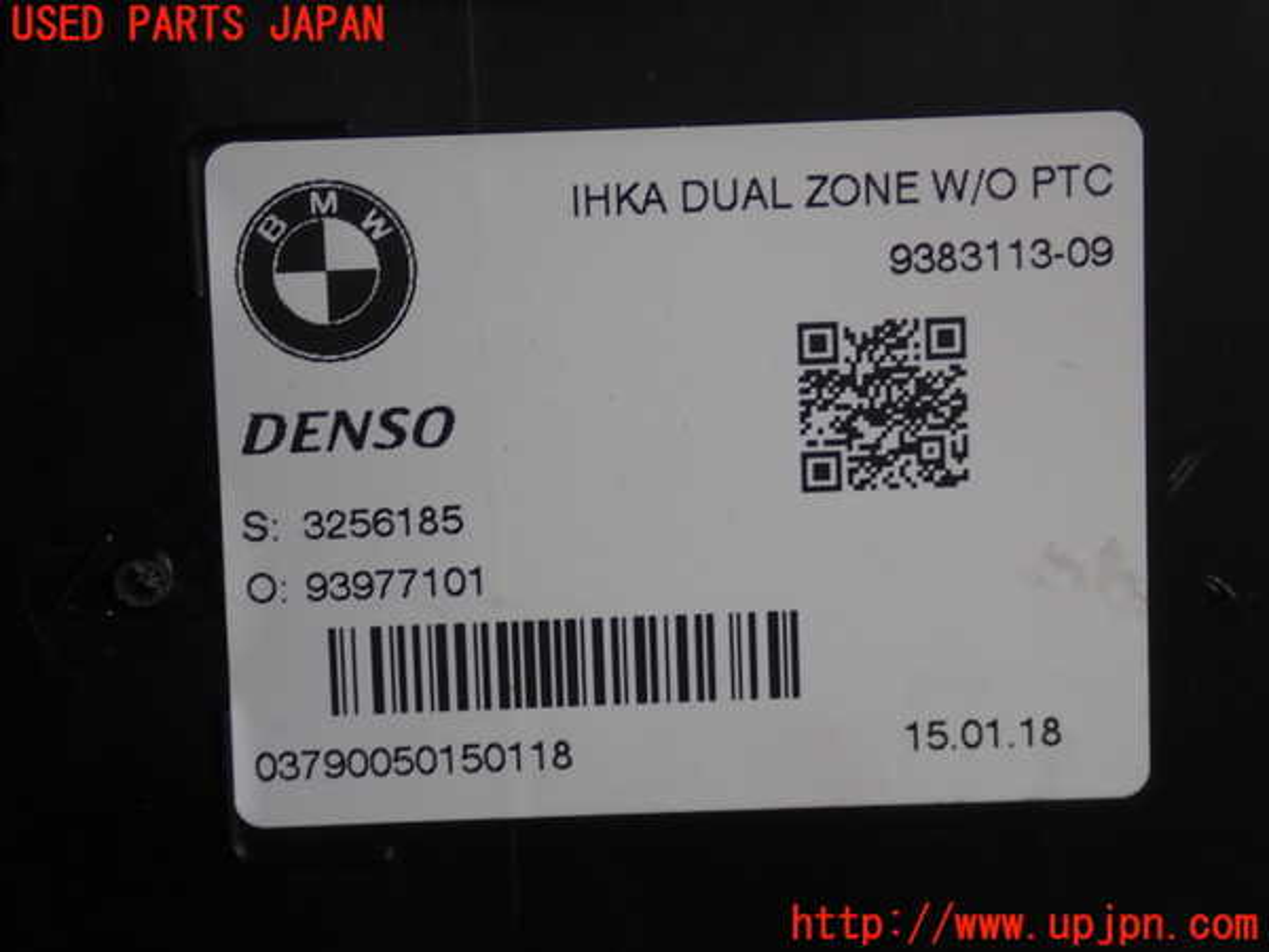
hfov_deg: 29.0
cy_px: 476
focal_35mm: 67
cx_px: 634
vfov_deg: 21.9
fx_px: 2456
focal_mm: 11.88
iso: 125
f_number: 3.8
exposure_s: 1/125
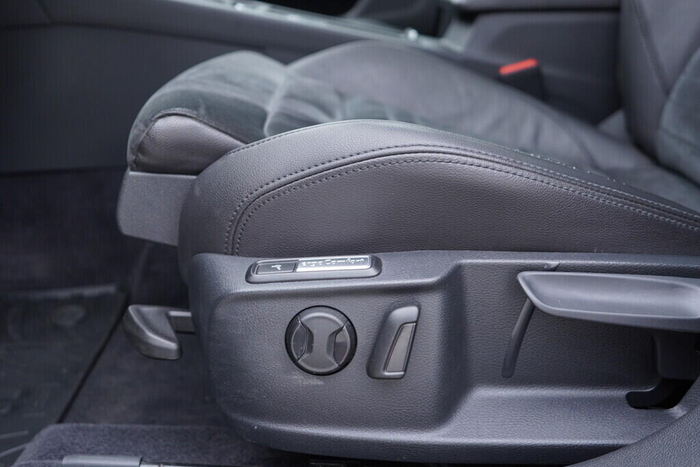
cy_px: 234
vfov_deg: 36.9
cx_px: 350
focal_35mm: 36
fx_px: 700
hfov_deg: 53.1
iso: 250
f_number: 2.8
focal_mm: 24
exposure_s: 1/40
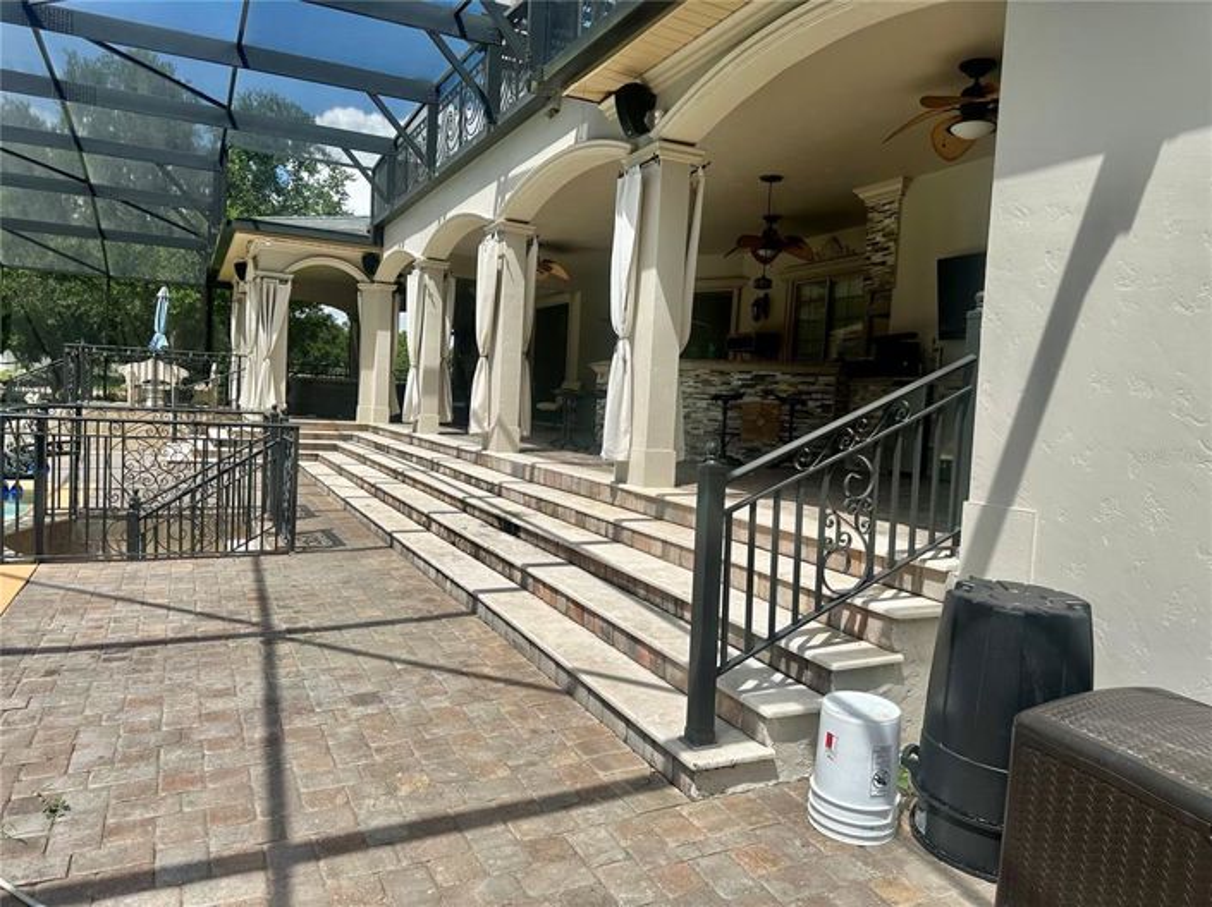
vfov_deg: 56.8
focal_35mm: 24
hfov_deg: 71.6
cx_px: 606
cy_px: 454
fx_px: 840
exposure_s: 1/3356
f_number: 1.78
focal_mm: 6.86
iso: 80
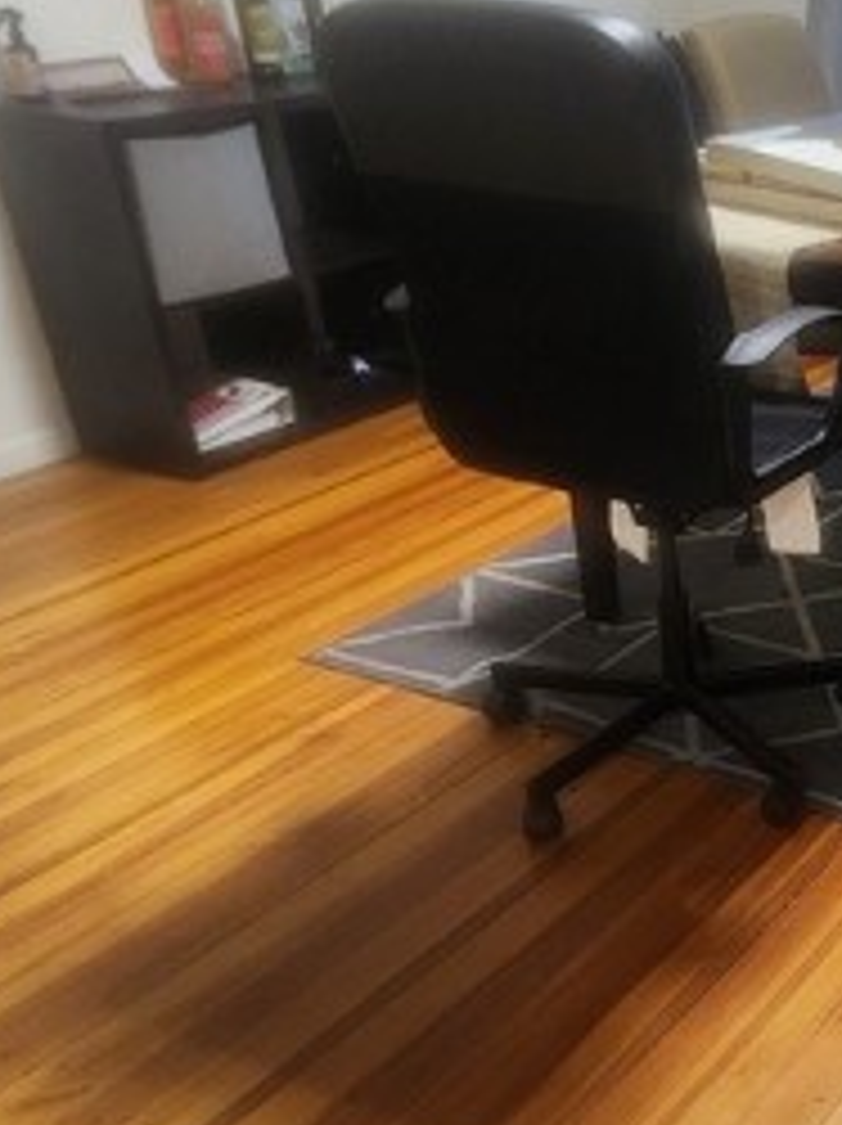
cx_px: 1018
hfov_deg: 30.4
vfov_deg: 46.6
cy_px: 680
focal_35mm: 40
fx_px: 1300
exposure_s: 1/40
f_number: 2.2
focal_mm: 2.2
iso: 320
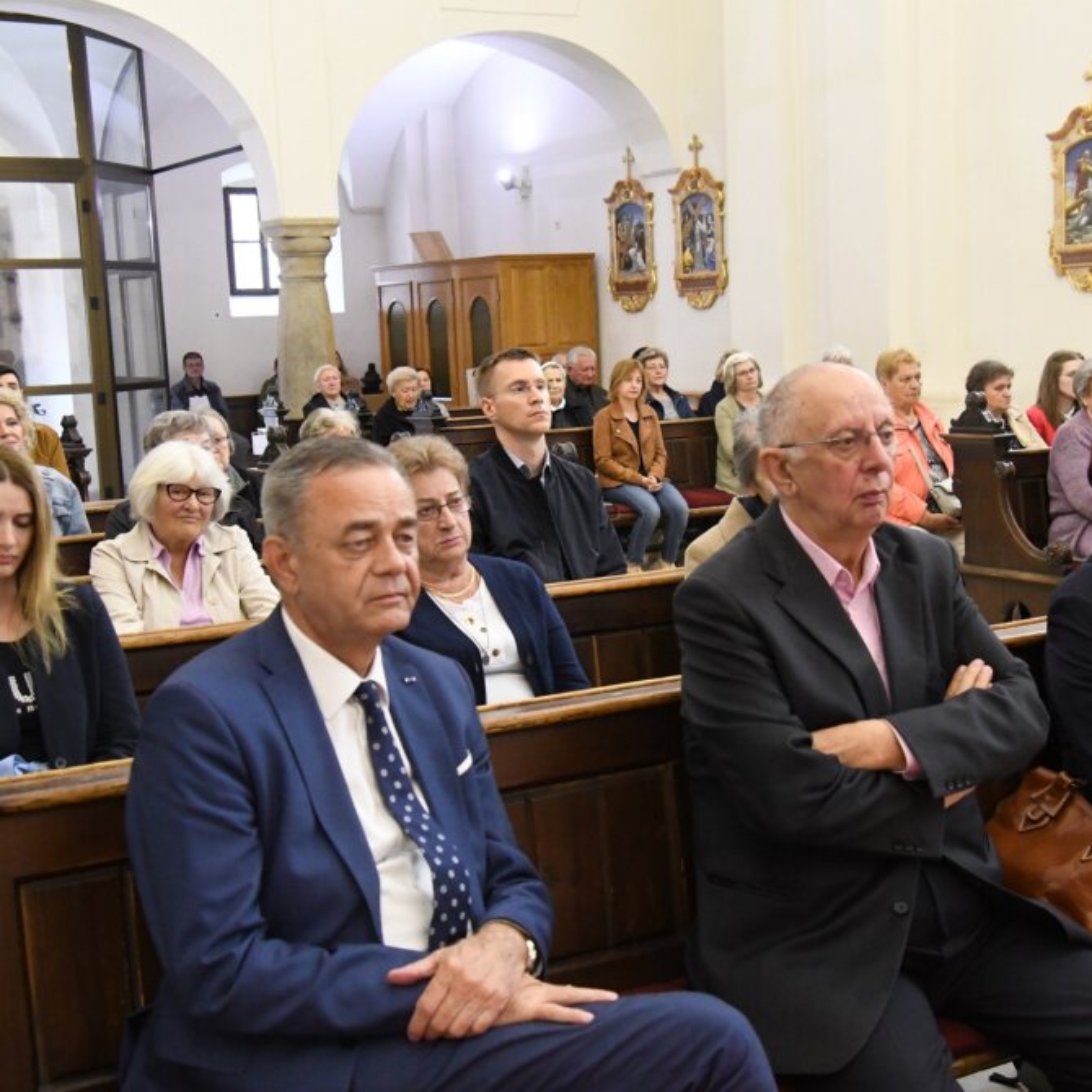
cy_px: 553
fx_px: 1856
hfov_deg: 32.7
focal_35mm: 52
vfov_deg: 32.8
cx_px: 626
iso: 6400
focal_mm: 27
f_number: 4.5
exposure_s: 1/80
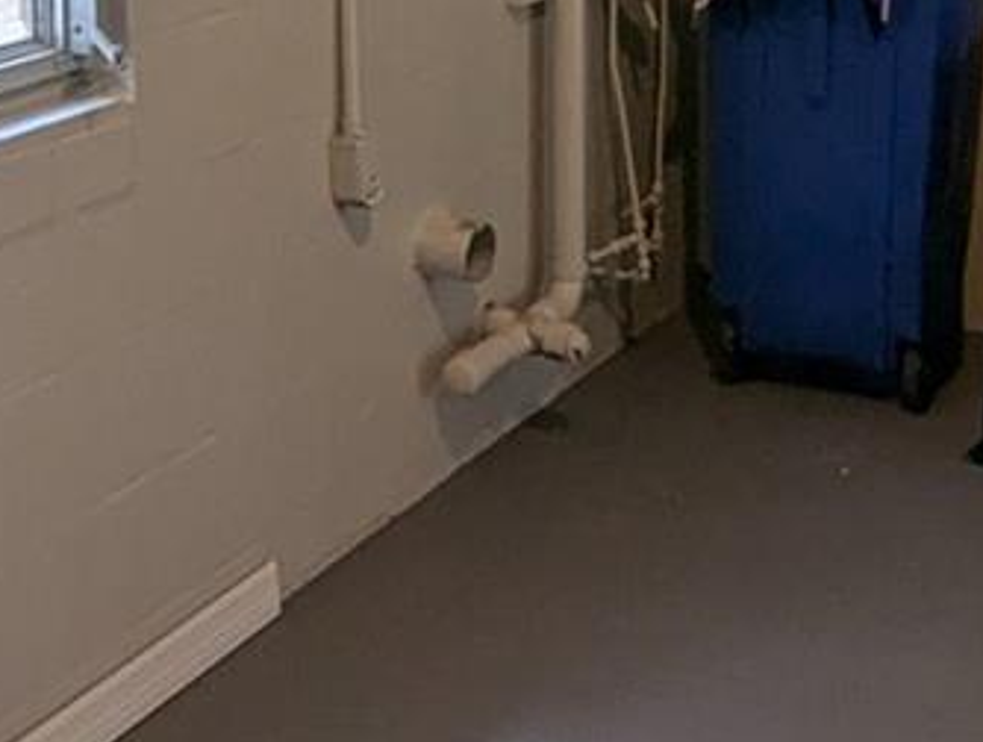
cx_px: 630
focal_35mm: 62
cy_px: -215
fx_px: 1764
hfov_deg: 31.0
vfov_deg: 21.5
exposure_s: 1/40
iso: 46
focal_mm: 1.95
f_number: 2.2
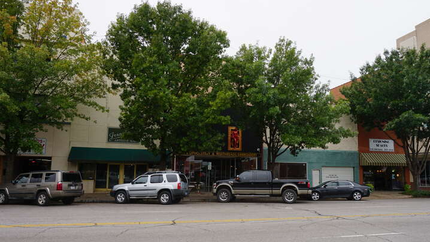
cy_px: 133
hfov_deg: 67.8
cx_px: 230
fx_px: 319
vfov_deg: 41.5
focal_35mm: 28
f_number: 8
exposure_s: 1/80
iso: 100
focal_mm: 16
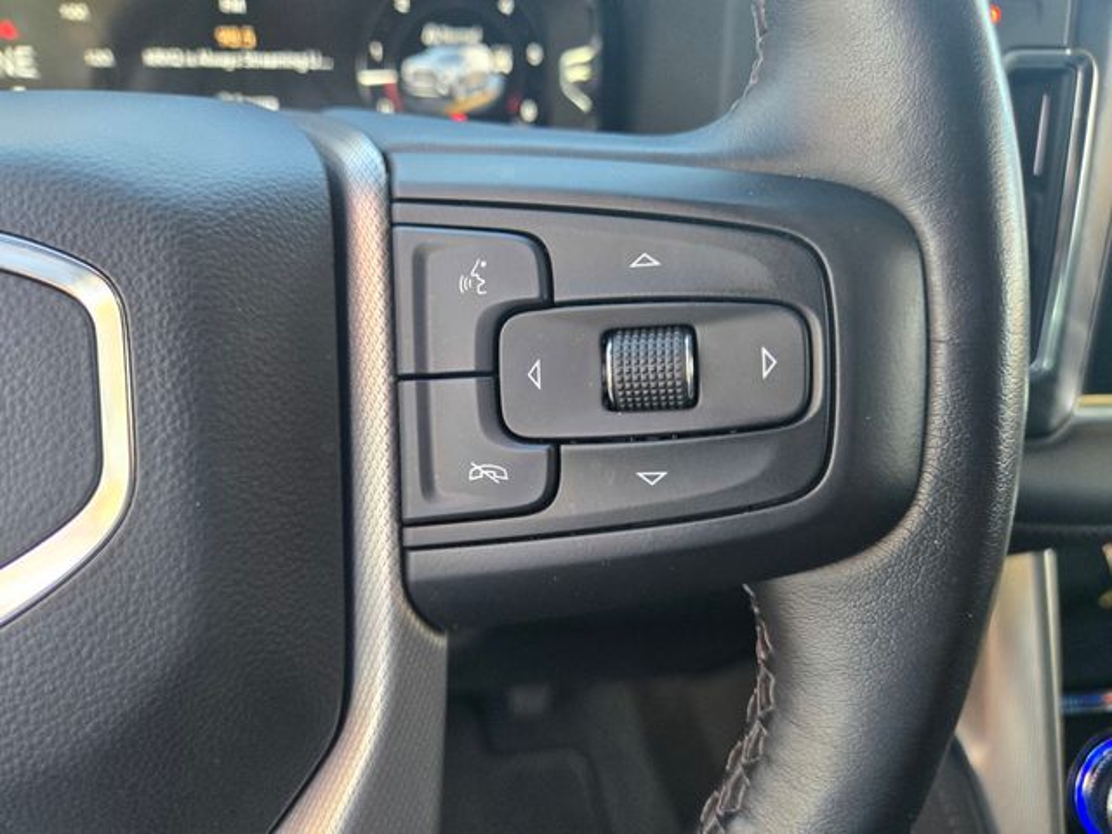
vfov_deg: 58.9
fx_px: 739
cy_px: 417
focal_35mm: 23
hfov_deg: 73.9
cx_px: 556
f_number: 1.8
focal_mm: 5.4
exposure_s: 1/120
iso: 200
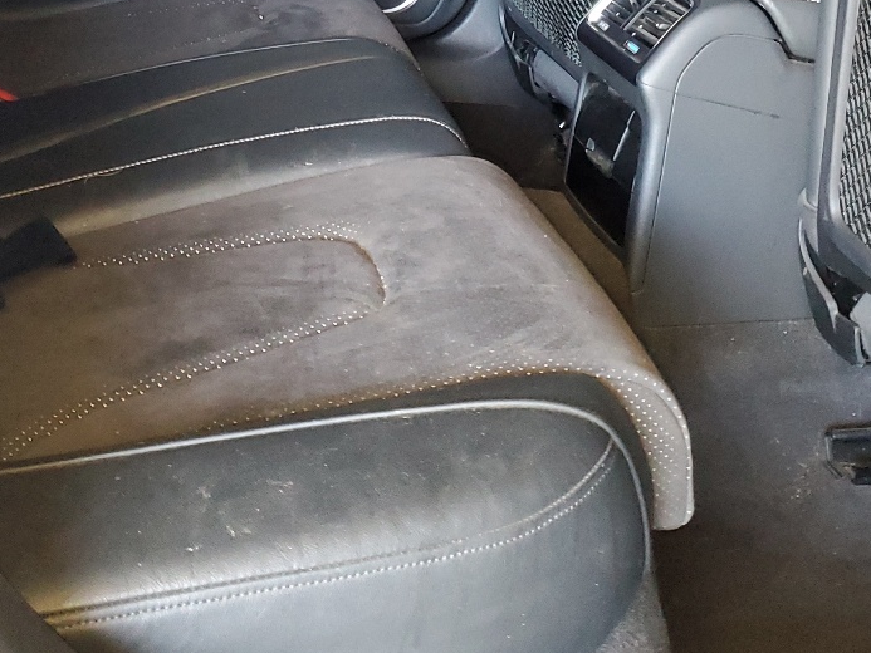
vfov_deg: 23.0
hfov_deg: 32.2
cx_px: 422
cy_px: -64
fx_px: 1510
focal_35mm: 60
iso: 298
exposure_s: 1/24
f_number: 1.5
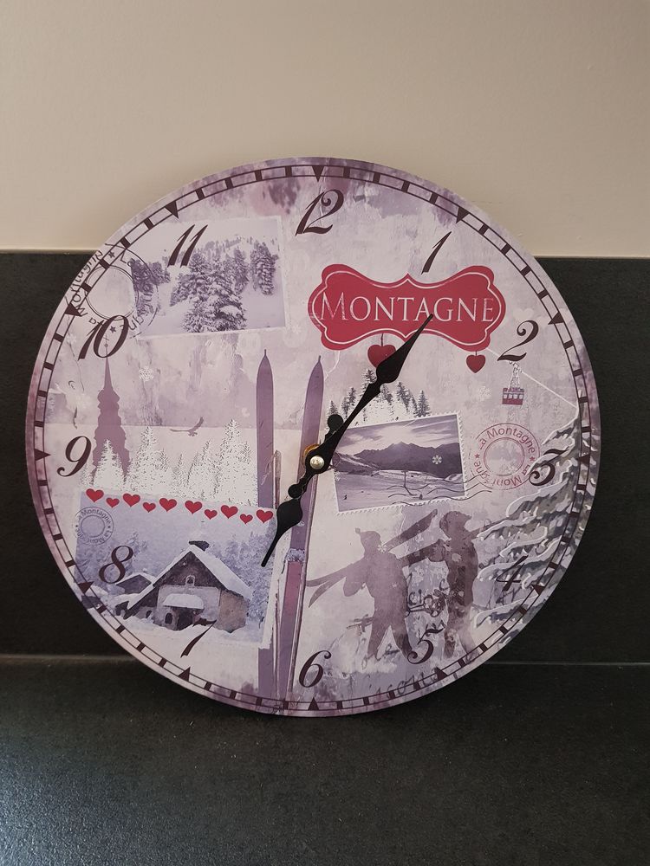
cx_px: 325
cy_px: 433
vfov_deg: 67.3
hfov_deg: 53.1
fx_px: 651
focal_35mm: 26
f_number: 1.7
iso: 250
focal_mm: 4.2
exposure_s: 1/10
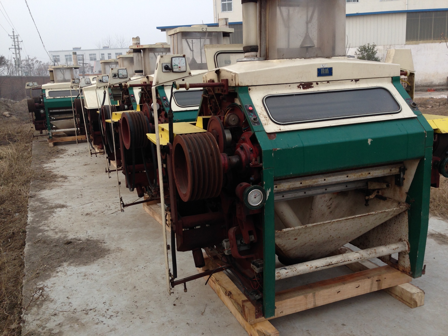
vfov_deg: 42.9
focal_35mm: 33
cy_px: 168
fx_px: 427
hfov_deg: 55.4
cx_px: 224
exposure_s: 1/245
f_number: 2.4
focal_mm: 4.12
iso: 50
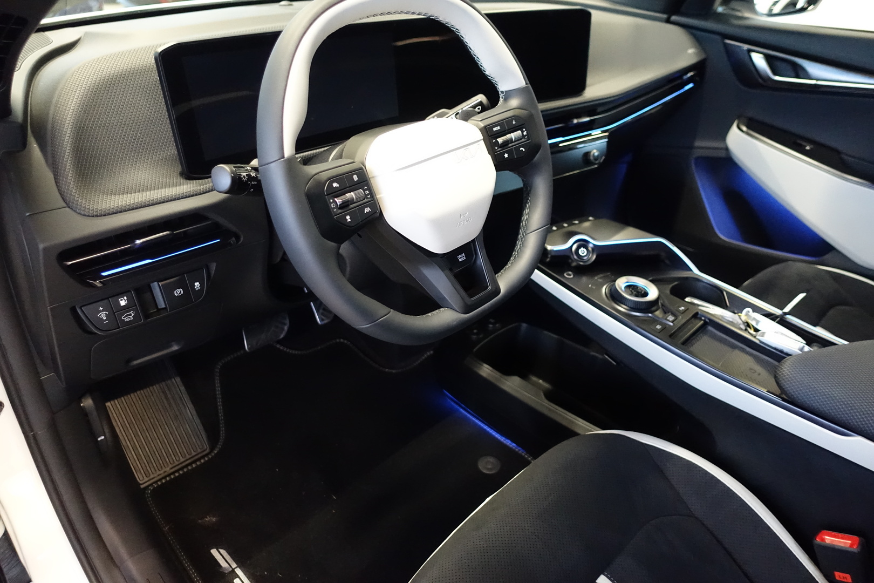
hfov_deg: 73.7
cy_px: 292
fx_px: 583
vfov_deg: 53.1
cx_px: 437
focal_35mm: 24
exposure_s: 1/80
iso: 3200
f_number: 1.8
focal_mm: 8.8
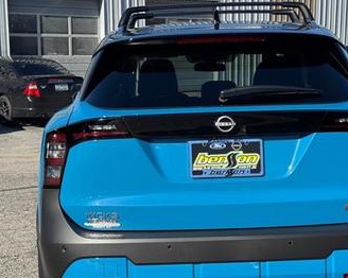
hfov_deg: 26.4
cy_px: 161
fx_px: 741
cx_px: 214
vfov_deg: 21.2
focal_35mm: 72
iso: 64
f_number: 1.78
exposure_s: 1/3425
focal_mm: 6.76
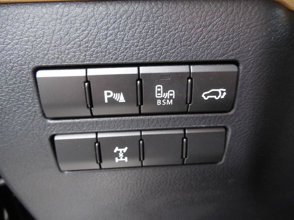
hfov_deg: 69.4
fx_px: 212
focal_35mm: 25
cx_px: 147
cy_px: 110
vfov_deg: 54.9
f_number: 3.3
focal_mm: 4.5
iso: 800
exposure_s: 1/125
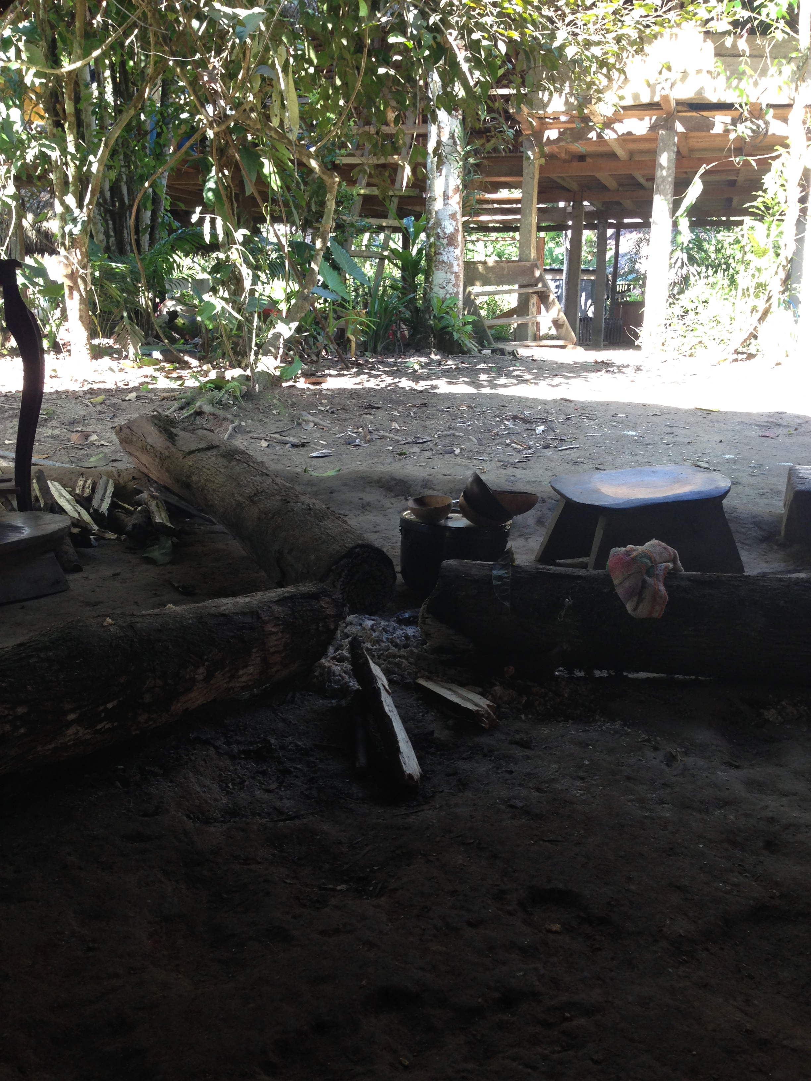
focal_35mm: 33
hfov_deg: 42.9
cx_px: 406
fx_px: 1031
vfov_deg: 55.4
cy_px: 540
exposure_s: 1/60
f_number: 2.4
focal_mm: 4.12
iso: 64
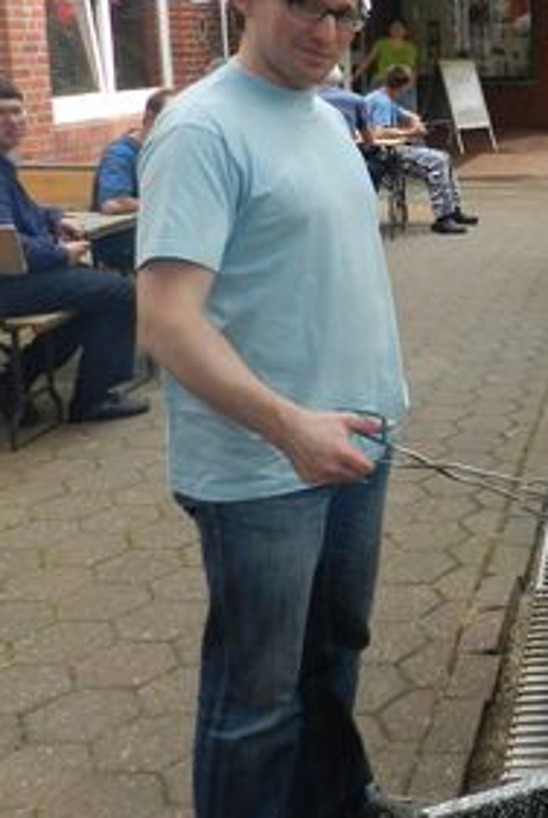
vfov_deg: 38.1
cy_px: 230
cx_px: 796
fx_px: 1162
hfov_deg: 22.4
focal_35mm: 51
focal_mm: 4
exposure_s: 1/200
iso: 160
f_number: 3.4
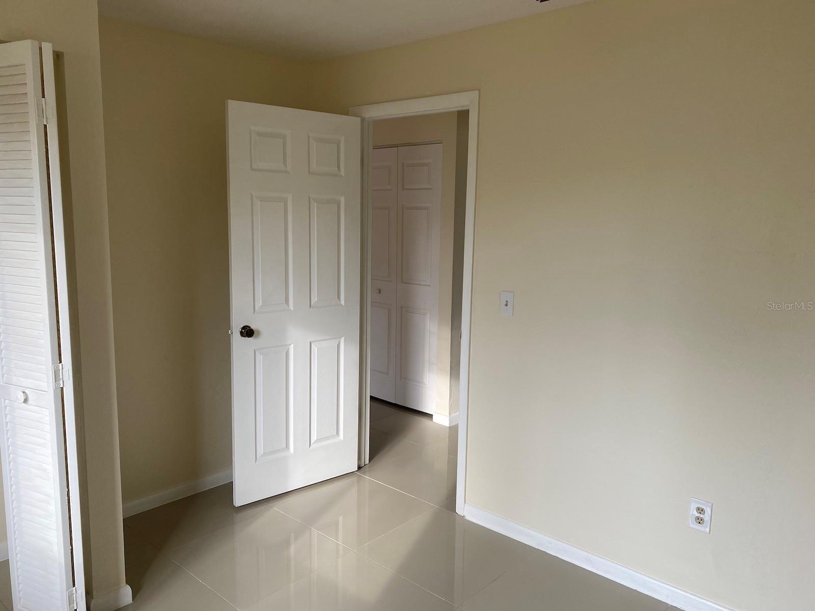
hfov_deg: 67.3
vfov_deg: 53.1
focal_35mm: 26
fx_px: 612
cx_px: 408
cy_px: 306
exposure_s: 1/121
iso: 80
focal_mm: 4.25
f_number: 1.8
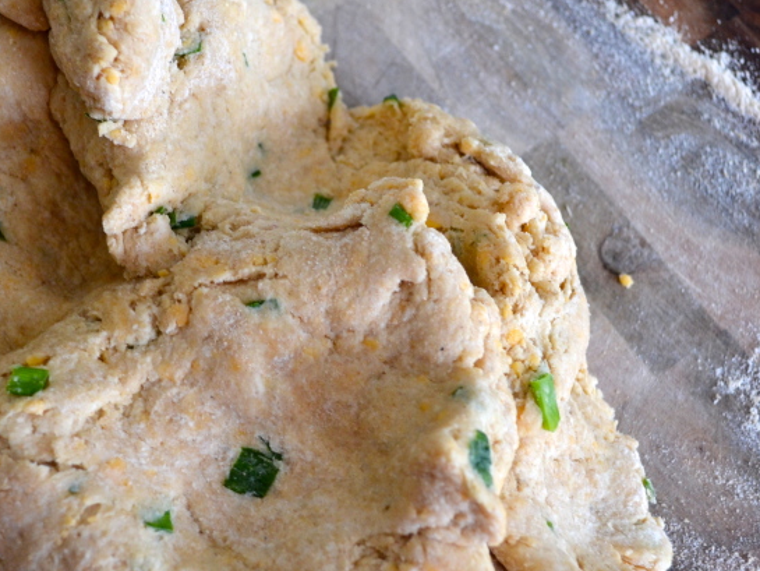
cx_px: 300
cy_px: 281
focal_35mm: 65
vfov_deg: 22.6
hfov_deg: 29.7
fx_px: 1427
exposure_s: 1/15
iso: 450
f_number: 4
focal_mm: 24
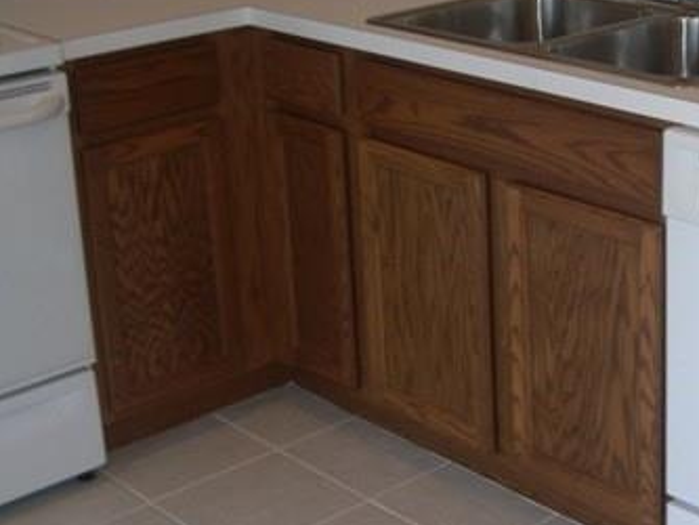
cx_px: 602
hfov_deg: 26.0
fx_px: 1475
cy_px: 170
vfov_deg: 20.1
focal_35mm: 73
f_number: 2.8
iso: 100
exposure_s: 1/30
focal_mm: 8
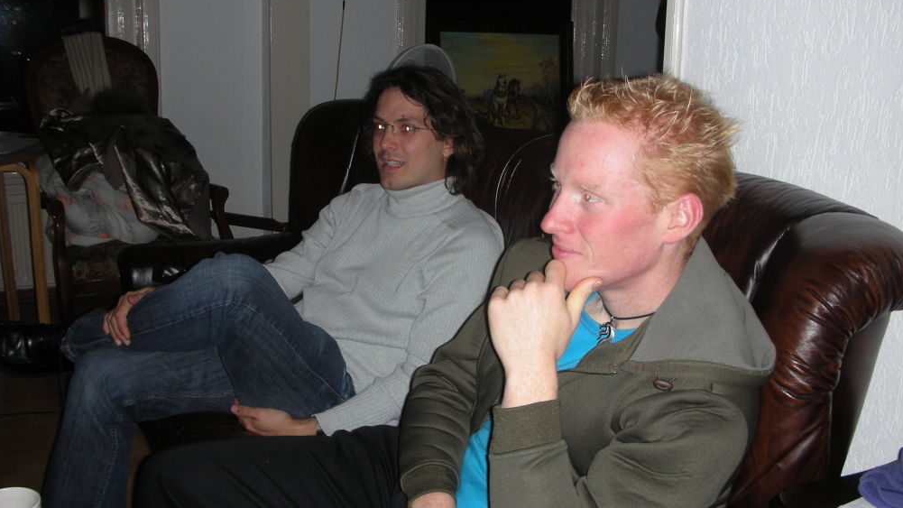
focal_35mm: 39
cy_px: 263
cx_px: 444
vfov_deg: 30.4
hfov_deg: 51.6
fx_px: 934
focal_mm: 5.8
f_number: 3
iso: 69
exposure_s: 1/60.1
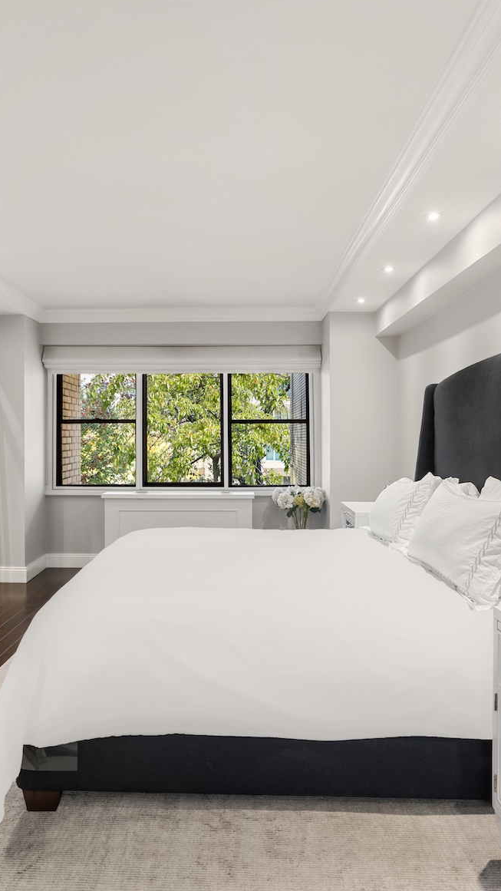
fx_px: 614
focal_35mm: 26
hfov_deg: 44.3
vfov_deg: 71.9
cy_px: 432
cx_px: 220
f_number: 8
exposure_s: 1/2
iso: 400
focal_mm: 16
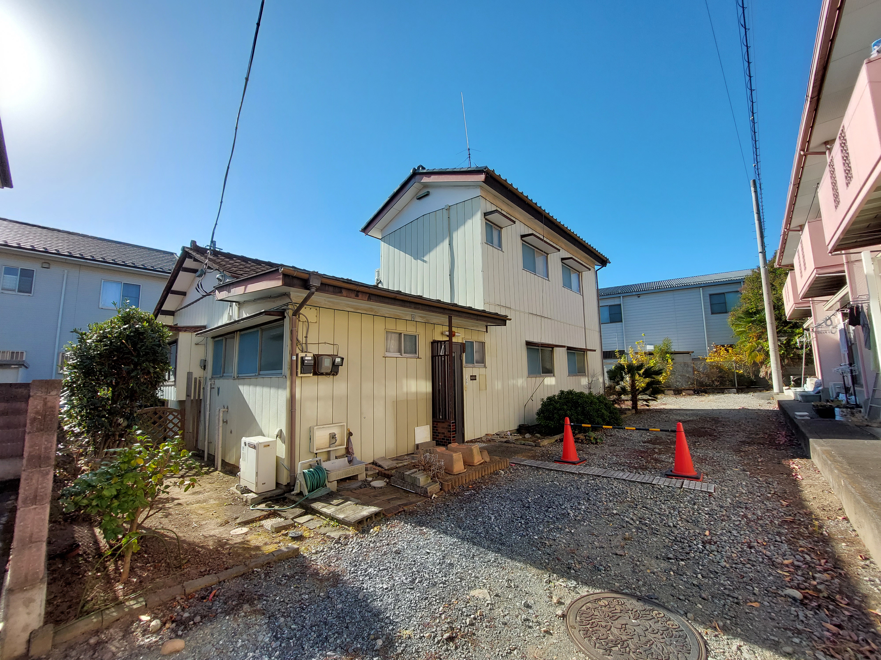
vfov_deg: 89.9
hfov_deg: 106.2
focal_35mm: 13
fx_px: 331
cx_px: 440
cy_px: 330
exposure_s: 1/920
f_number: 2.2
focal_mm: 1.74
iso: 50
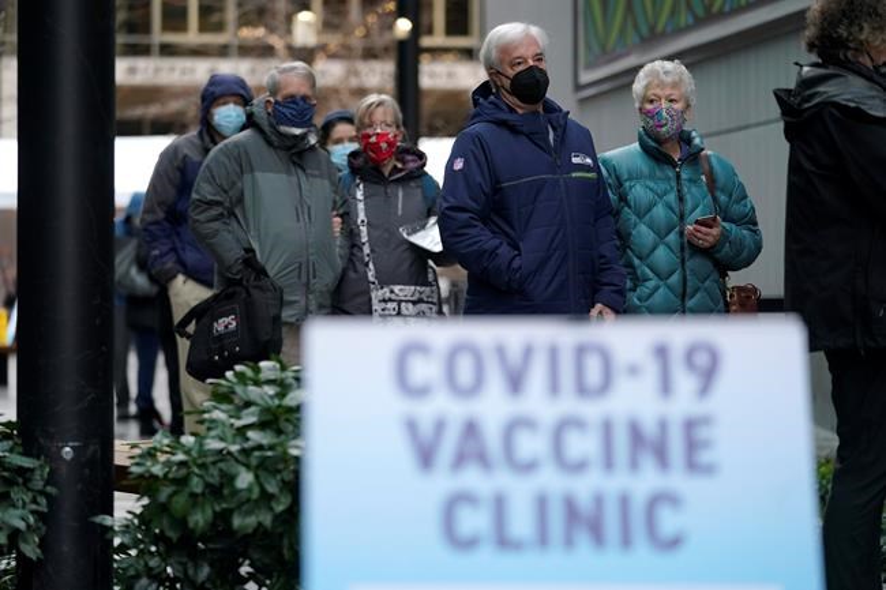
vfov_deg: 11.3
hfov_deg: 16.9
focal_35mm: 121
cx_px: 443
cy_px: 295
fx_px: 2977
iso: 1000
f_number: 2.8
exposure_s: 1/500
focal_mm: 121
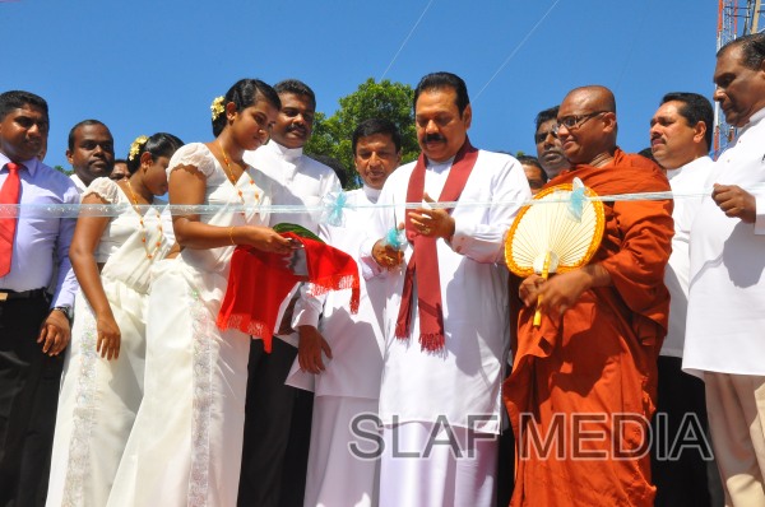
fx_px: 1082
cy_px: 254
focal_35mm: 51
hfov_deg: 38.9
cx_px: 382
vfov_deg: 26.4
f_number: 29
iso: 500
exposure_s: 1/125
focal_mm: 34
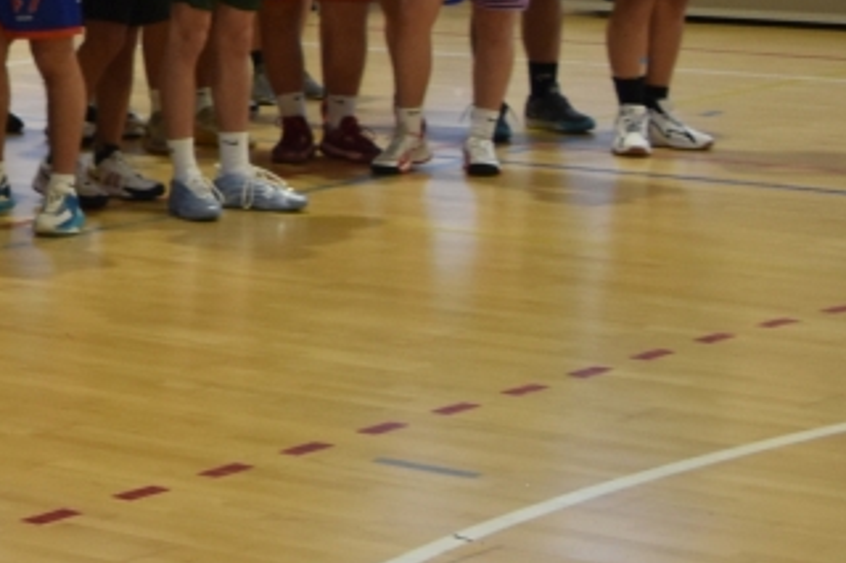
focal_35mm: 150
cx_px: -1142
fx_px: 3523
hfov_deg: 11.5
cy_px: -155
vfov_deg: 9.0
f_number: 4
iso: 400
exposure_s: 1/60
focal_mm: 20
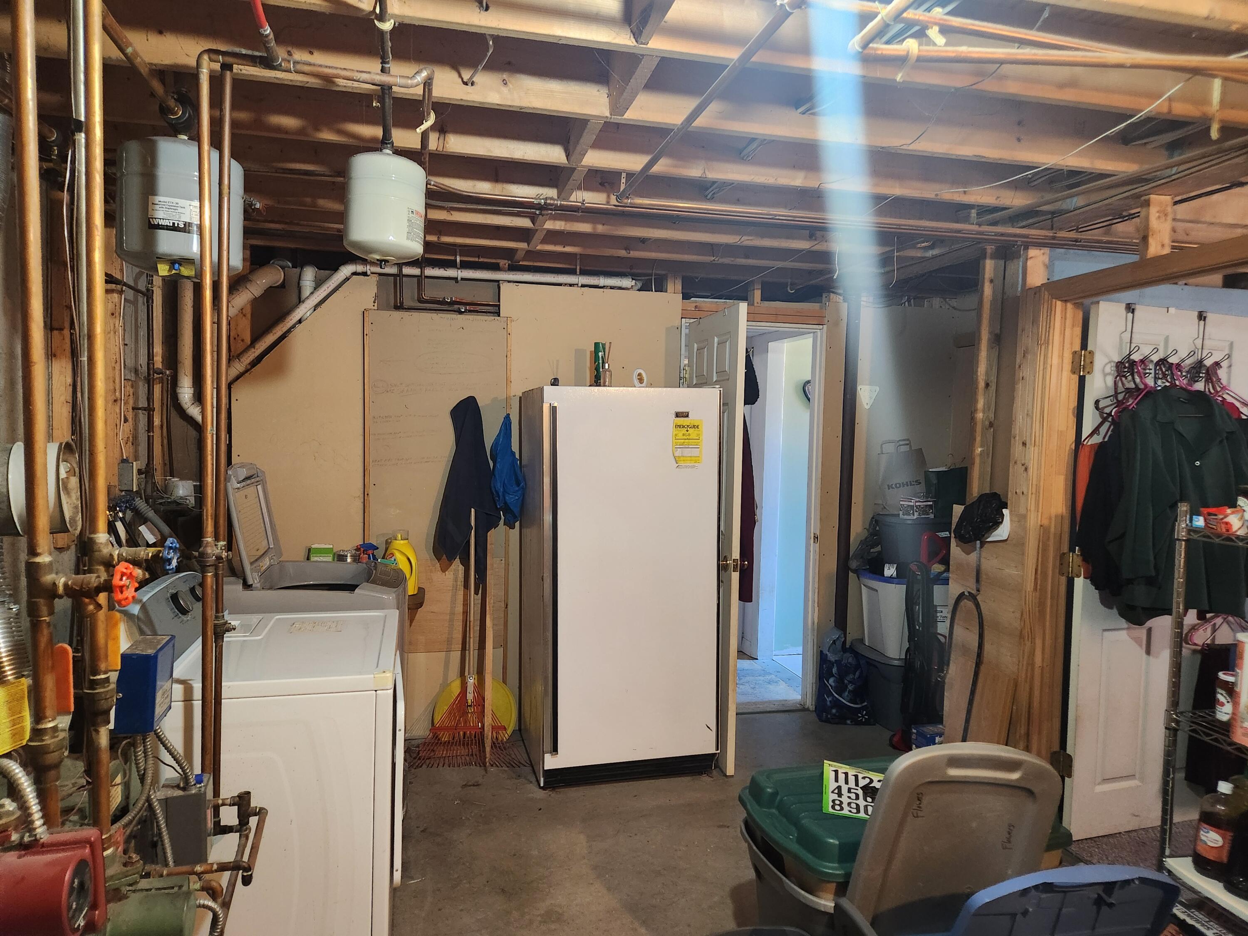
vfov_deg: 58.9
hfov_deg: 73.9
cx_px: 624
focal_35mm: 23
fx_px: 829
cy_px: 468
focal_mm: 5.4
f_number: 1.8
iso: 800
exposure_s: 1/60
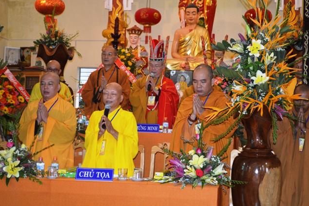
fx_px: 600
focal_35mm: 70
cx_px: 156
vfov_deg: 19.4
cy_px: 103
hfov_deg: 28.9
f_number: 5.3
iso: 1800
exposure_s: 1/60
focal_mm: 46
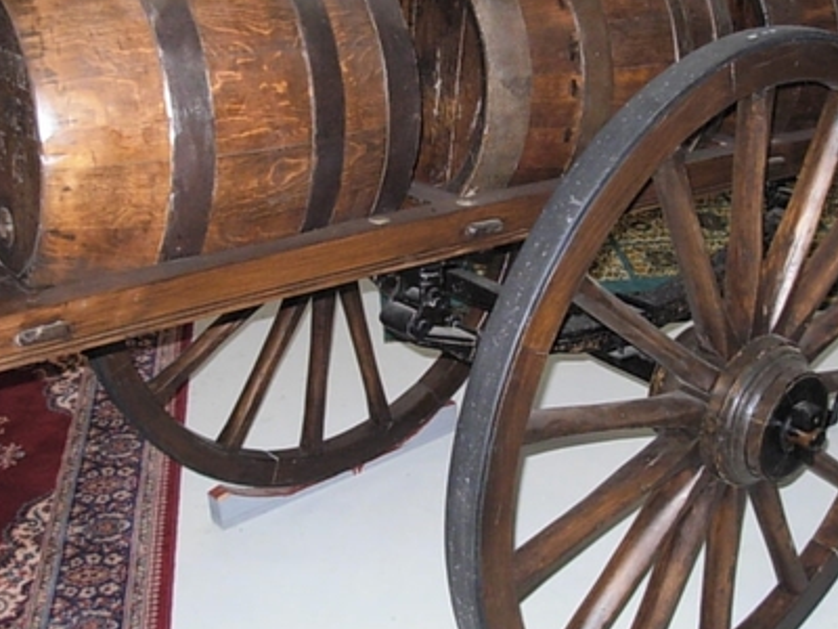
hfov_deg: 33.8
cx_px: 457
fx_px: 1380
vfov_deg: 25.6
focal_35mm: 57
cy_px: 260
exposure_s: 1/104
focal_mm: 6.3
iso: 366
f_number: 2.9
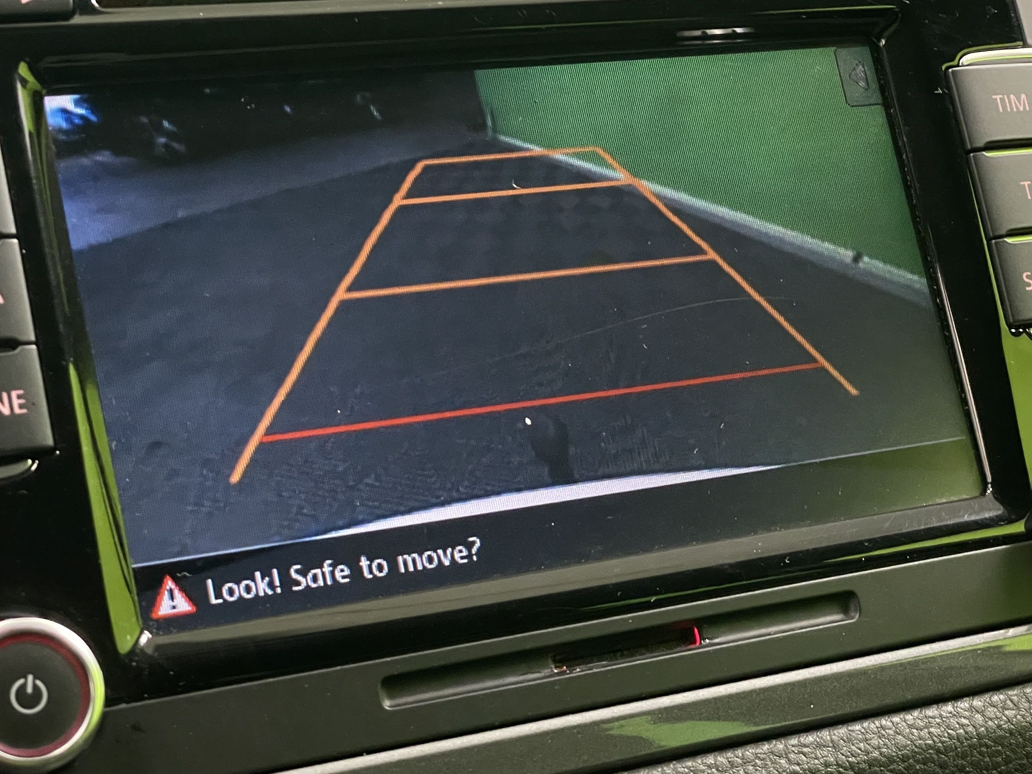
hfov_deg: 24.4
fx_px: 2385
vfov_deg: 18.4
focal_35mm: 80
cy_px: 370
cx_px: 492
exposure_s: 1/50
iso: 800
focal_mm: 6
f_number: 2
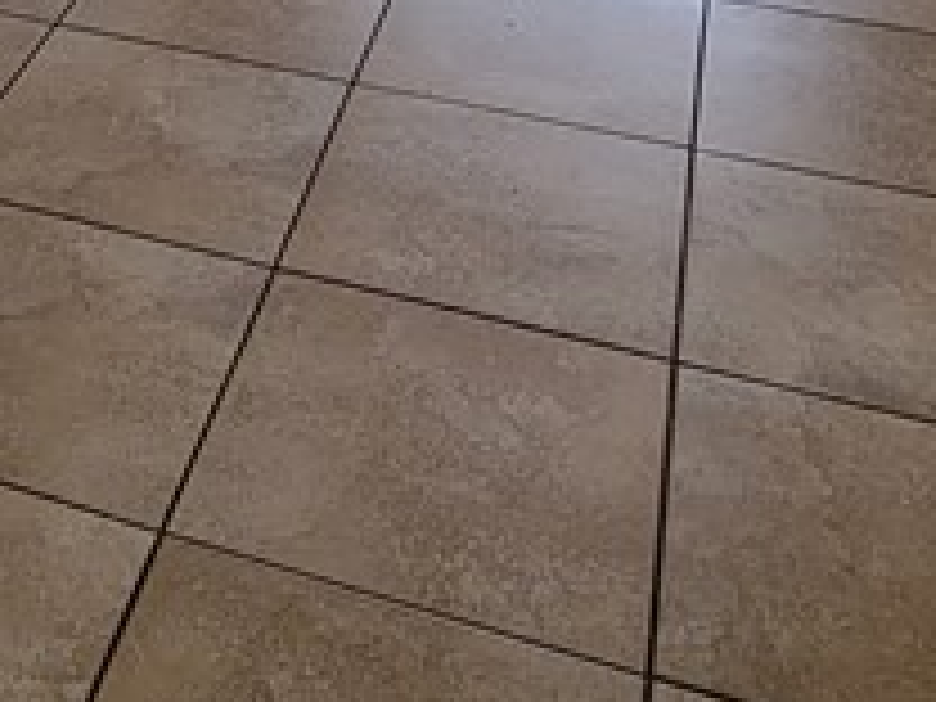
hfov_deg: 28.1
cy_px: -648
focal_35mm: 64
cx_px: -36
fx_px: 1731
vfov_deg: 17.4
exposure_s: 1/120
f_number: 2.2
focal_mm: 2.2
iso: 80
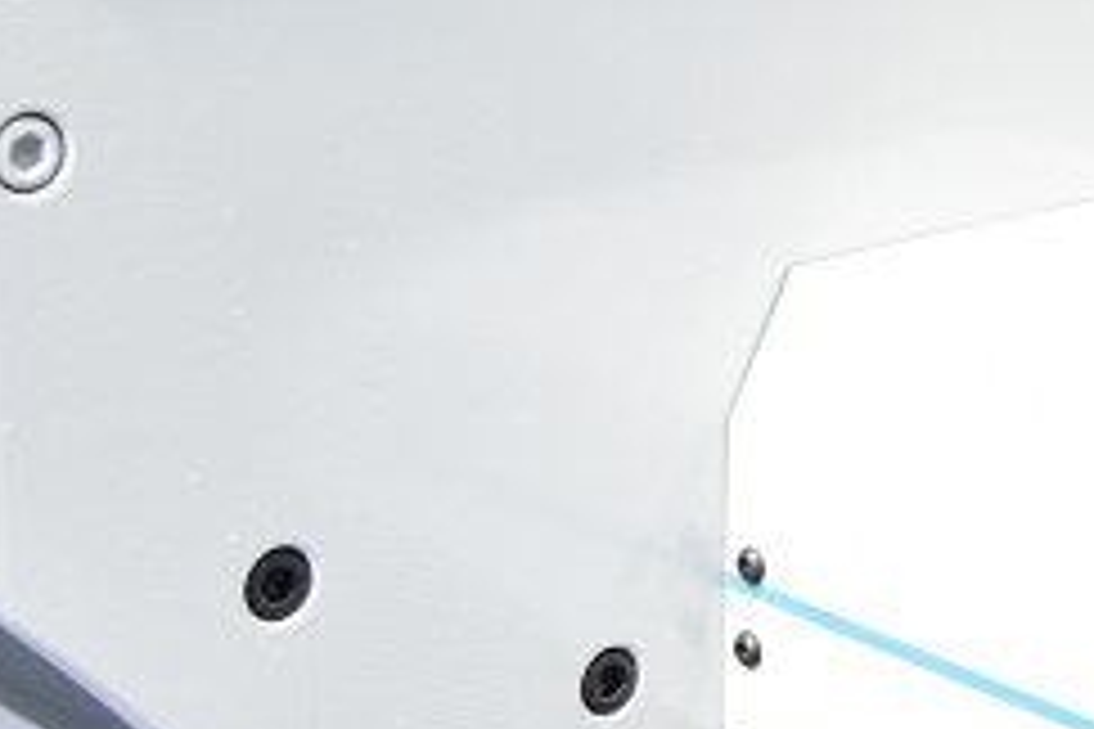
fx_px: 3312
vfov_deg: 12.4
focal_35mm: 109
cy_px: 29
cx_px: 1026
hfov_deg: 18.4
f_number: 4
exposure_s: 1/200
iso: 500
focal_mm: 38
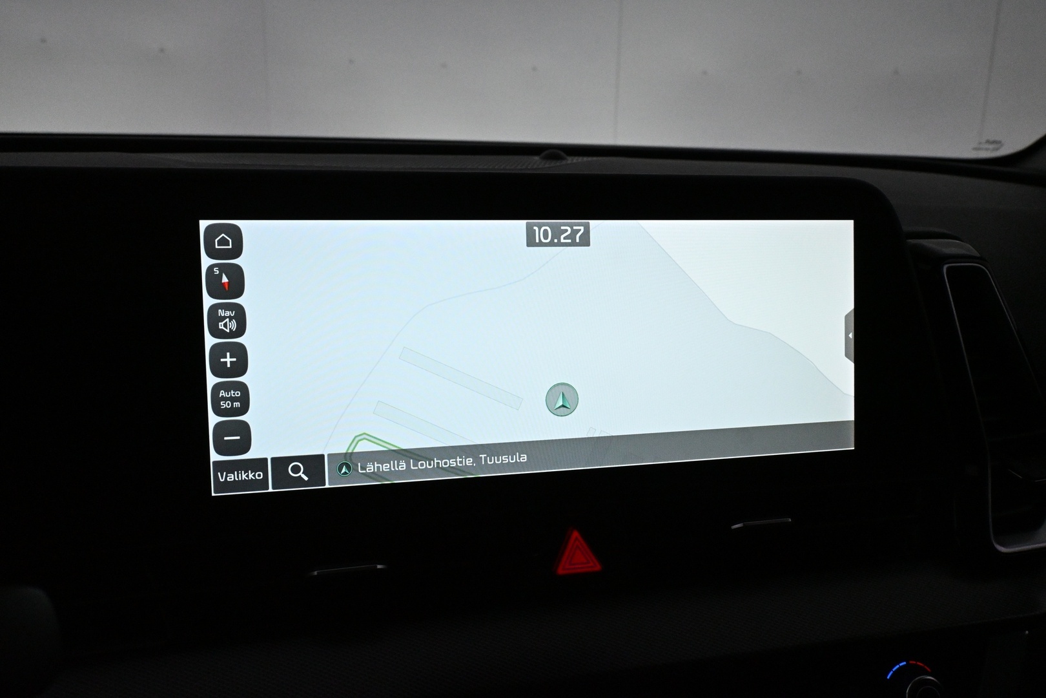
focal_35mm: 27
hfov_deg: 67.4
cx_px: 523
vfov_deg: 47.9
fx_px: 784
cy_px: 349
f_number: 6.3
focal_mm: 18
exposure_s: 1/500
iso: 4000
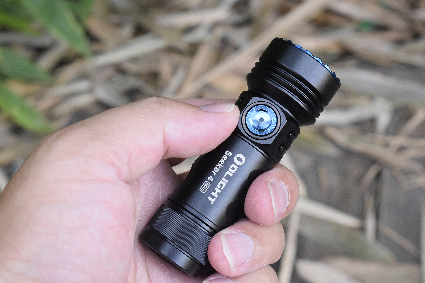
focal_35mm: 82
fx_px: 974
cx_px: 212
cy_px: 142
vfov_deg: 16.6
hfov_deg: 24.6
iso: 3200
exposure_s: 1/400
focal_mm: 55
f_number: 10
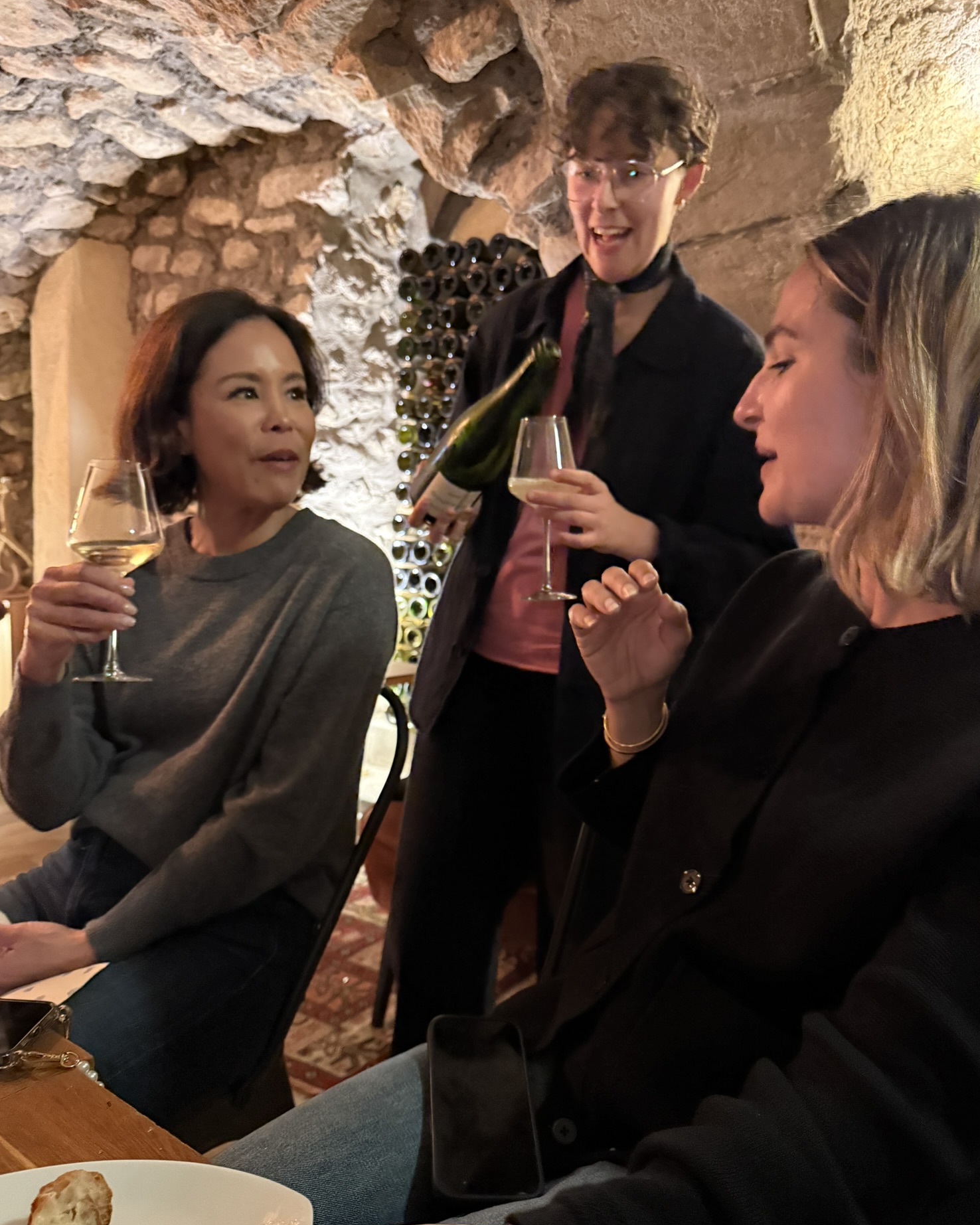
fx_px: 943
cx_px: 489
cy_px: 594
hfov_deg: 54.9
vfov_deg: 66.0
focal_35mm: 26
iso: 1250
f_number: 1.78
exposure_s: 1/25
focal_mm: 6.76
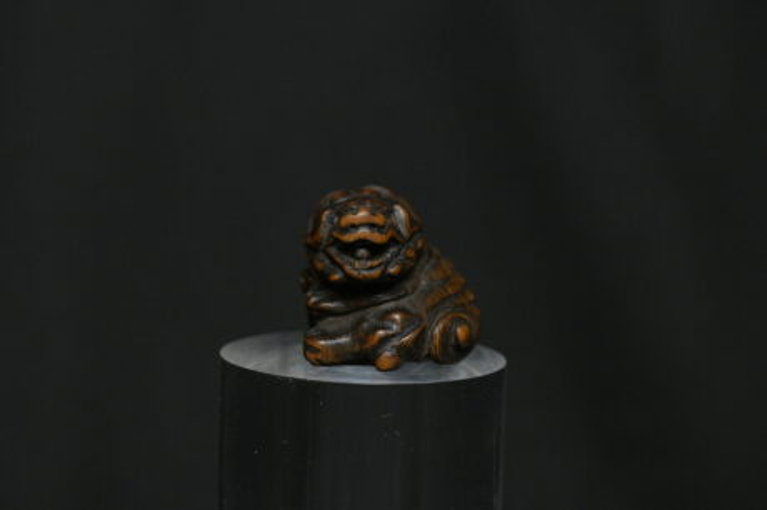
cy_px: 255
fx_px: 2235
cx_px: 384
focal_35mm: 105
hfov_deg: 19.5
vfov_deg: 13.0
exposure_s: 1/125
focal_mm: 105
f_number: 10
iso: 5000
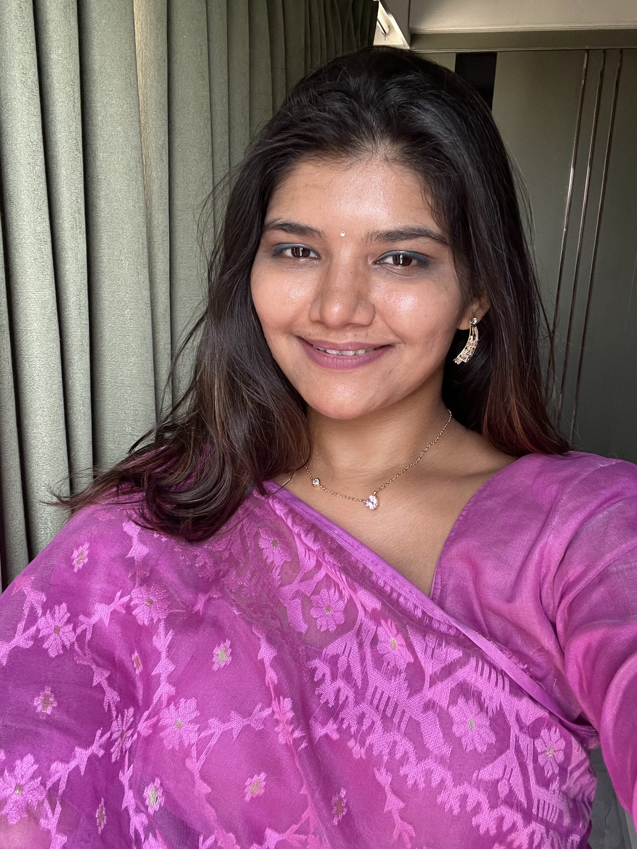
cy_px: 424
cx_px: 318
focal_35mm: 30
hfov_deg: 46.8
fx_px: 736
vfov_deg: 60.0
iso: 100
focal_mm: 2.71
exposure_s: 1/61
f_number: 2.2
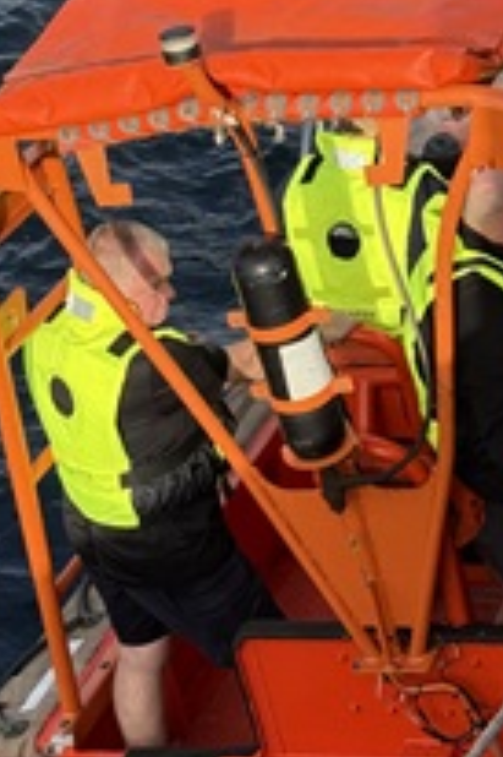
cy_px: 180
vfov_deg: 18.0
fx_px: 2372
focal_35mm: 113
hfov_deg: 12.0
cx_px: 503
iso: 64
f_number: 1.78
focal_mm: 6.76
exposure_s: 1/1513
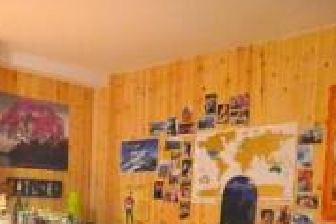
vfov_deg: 22.9
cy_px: 254
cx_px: 17
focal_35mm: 55
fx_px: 513
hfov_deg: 33.8
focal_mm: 10
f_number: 4
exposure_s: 1/20
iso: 3200
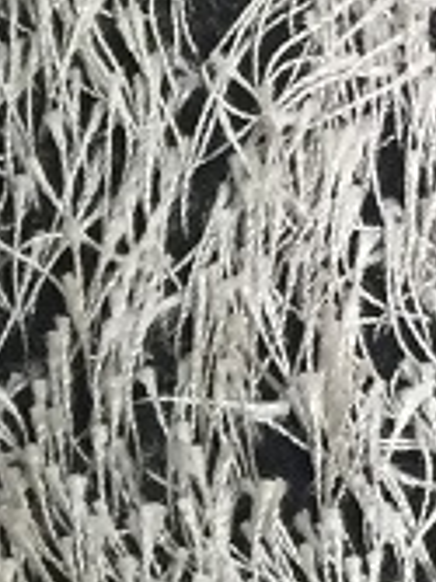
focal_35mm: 178
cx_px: -453
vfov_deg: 10.9
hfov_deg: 7.9
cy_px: 760
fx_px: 2993
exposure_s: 1/30
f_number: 2.2
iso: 160
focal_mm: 4.15
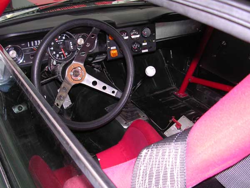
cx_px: 125
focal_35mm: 38
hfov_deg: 49.0
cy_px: 94
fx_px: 274
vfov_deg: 37.7
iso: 125
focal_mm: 5.8
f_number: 2.8
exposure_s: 1/60.1
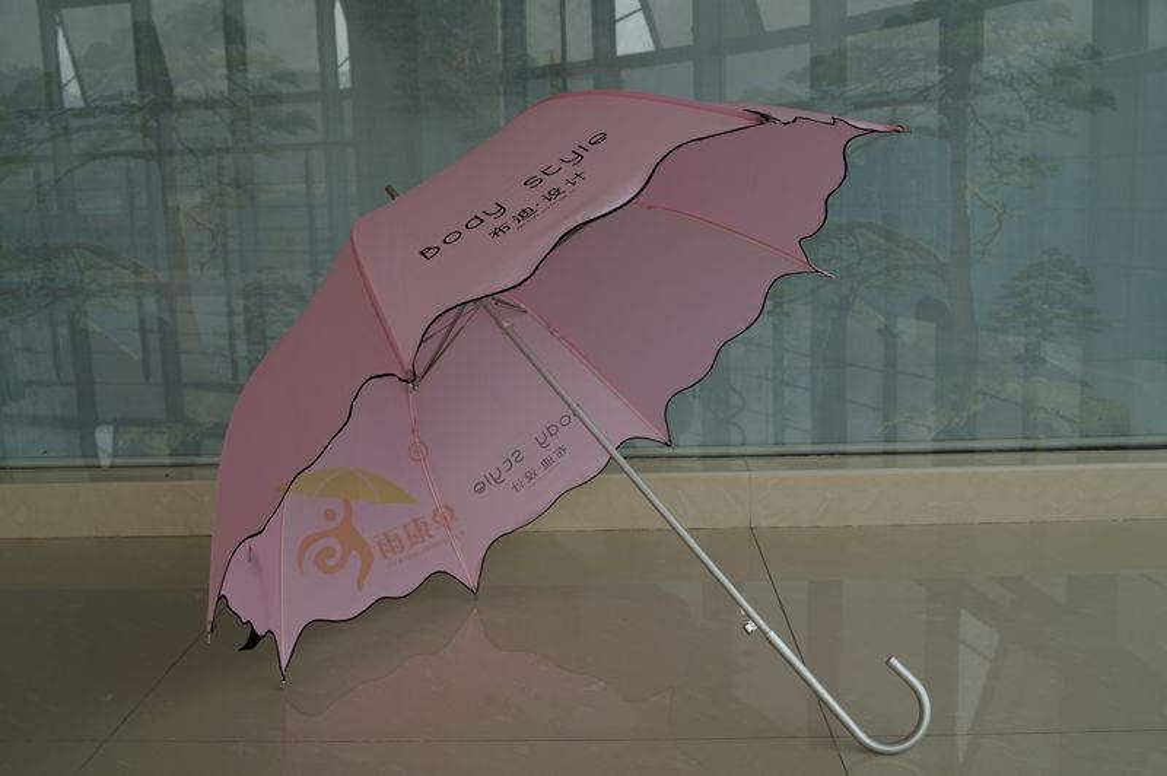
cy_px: 388
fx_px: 1166
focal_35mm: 36
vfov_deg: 36.8
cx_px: 584
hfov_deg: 53.2
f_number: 5.6
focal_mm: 24
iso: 100
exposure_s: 1/160
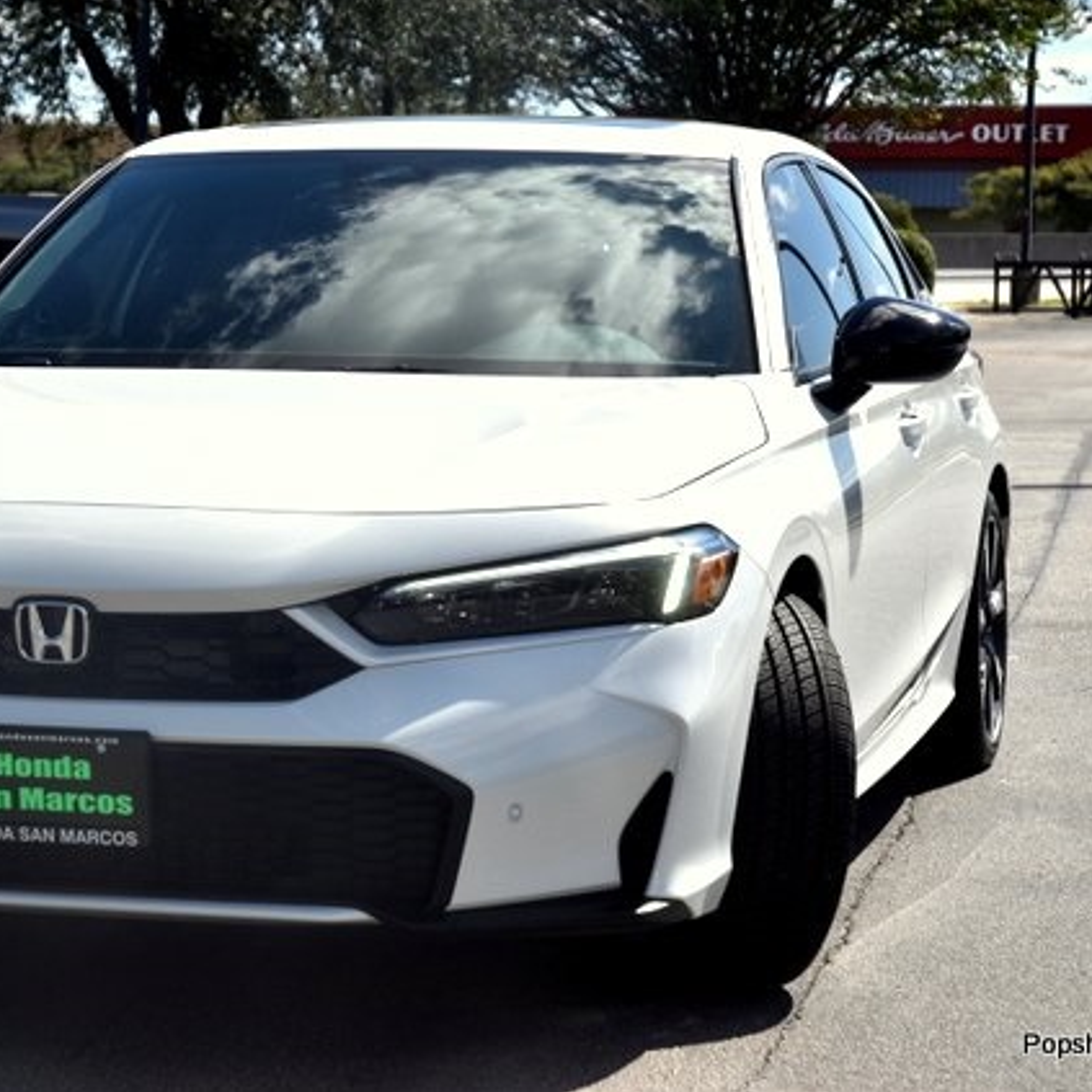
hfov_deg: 16.1
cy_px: 543
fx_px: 3855
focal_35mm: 108
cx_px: 354
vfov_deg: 16.1
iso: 200
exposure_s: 1/1000
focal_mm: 56
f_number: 8
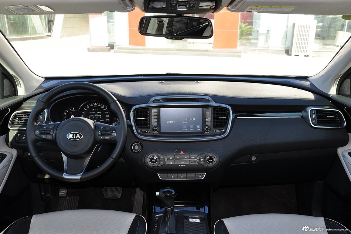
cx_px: 176
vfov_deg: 40.0
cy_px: 117
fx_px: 322
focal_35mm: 33
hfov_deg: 57.2
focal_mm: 22
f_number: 7.1
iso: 200
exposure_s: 1/60
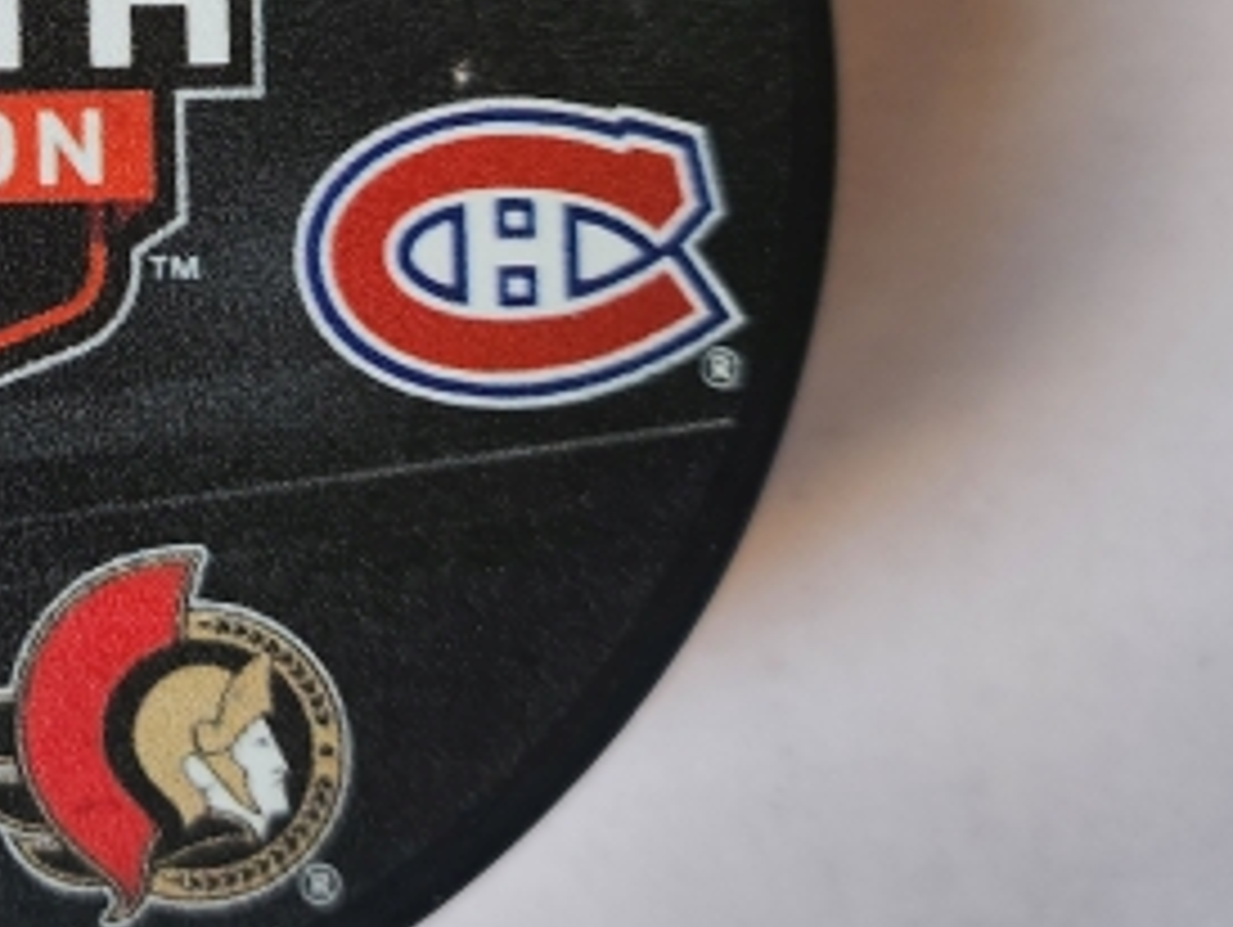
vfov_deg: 25.5
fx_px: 1996
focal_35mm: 56
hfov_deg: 30.2
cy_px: 135
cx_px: -176
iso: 640
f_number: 1.8
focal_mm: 5
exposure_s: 1/50
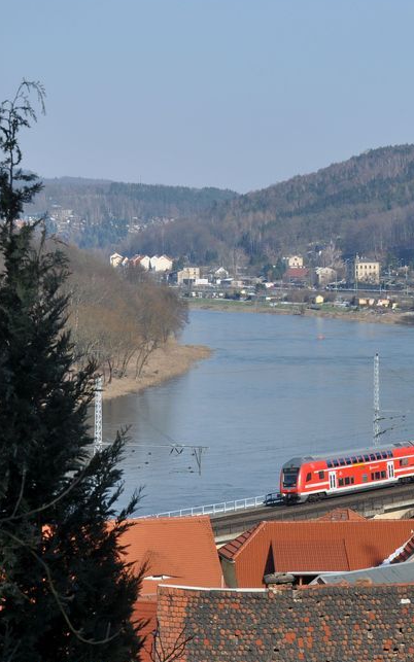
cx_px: 441
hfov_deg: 9.2
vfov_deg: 14.8
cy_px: 336
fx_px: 2545
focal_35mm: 141
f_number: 9
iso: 250
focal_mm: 58
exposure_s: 1/640
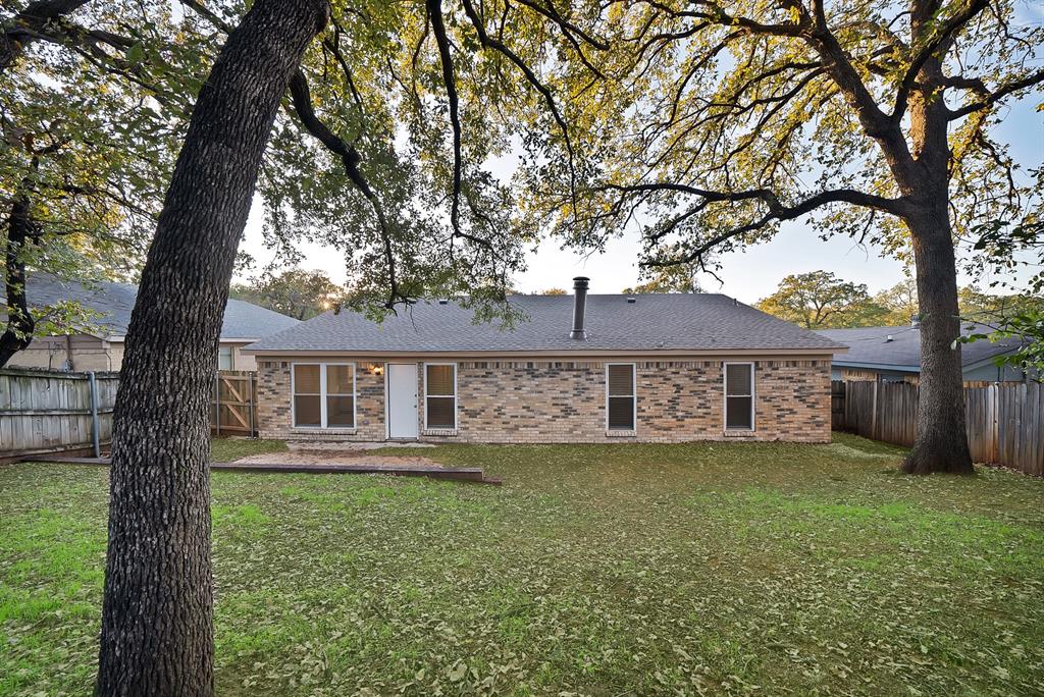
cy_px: 348
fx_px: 348
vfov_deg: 90.1
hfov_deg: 112.6
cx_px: 522
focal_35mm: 12
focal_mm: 12
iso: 640
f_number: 9
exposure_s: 1/15
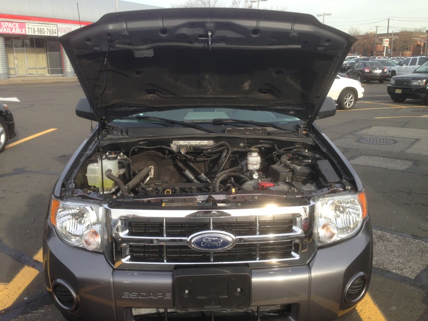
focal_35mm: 33
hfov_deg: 55.4
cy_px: 160
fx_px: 408
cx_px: 214
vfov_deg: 42.9
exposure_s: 1/417
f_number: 2.4
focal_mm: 4.13
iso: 50
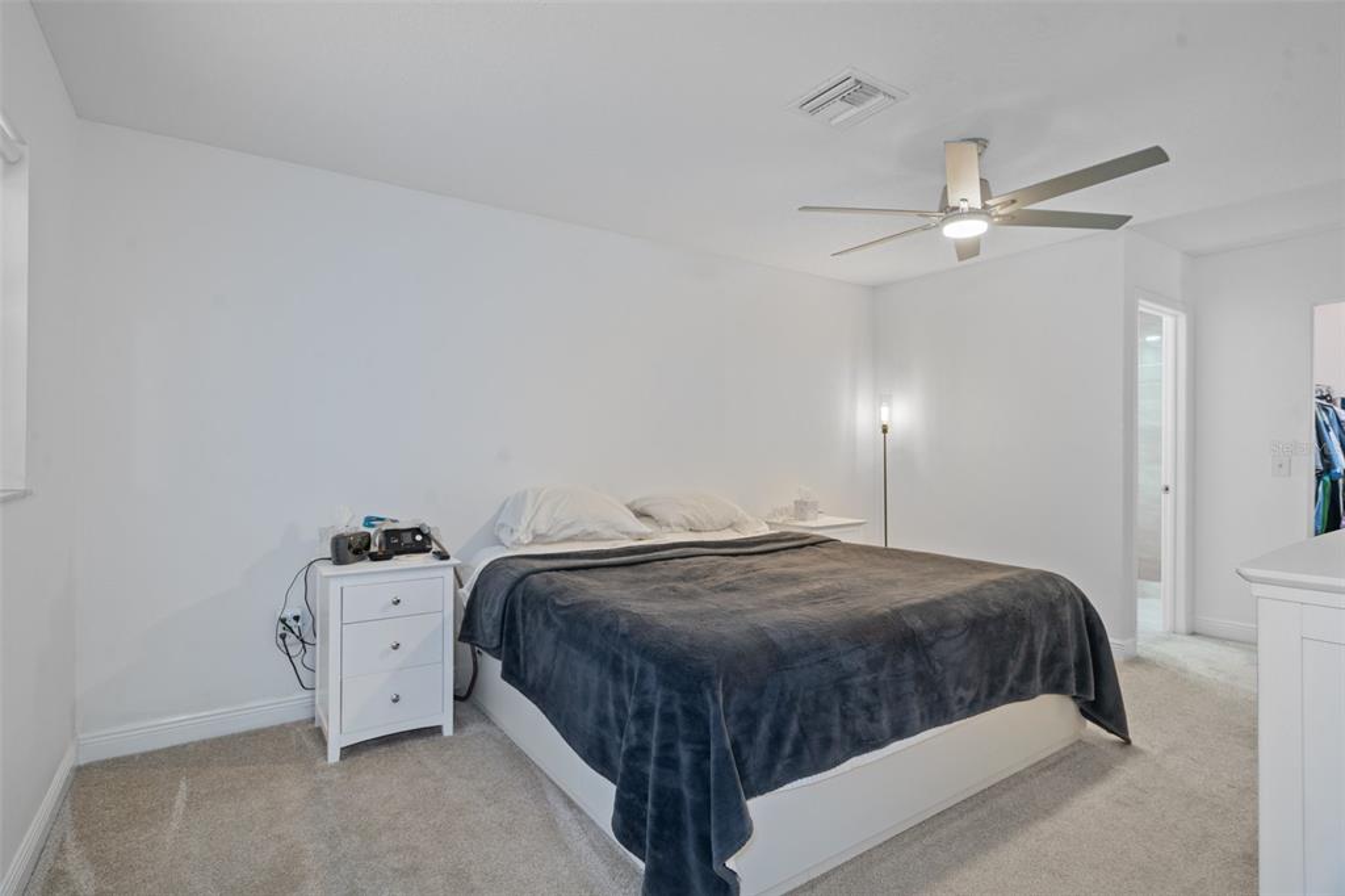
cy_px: 448
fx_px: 635
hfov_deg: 93.3
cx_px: 672
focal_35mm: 17
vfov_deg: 70.4
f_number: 8
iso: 320
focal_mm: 17
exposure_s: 2
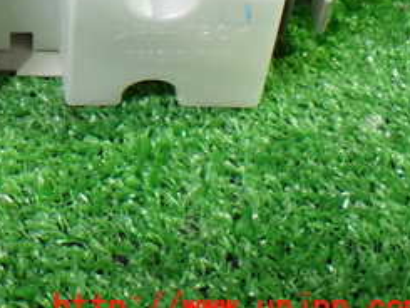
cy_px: -47
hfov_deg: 20.9
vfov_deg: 16.2
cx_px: -70
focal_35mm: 88
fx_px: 1043
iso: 800
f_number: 2.5
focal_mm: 6.37
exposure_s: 1/50
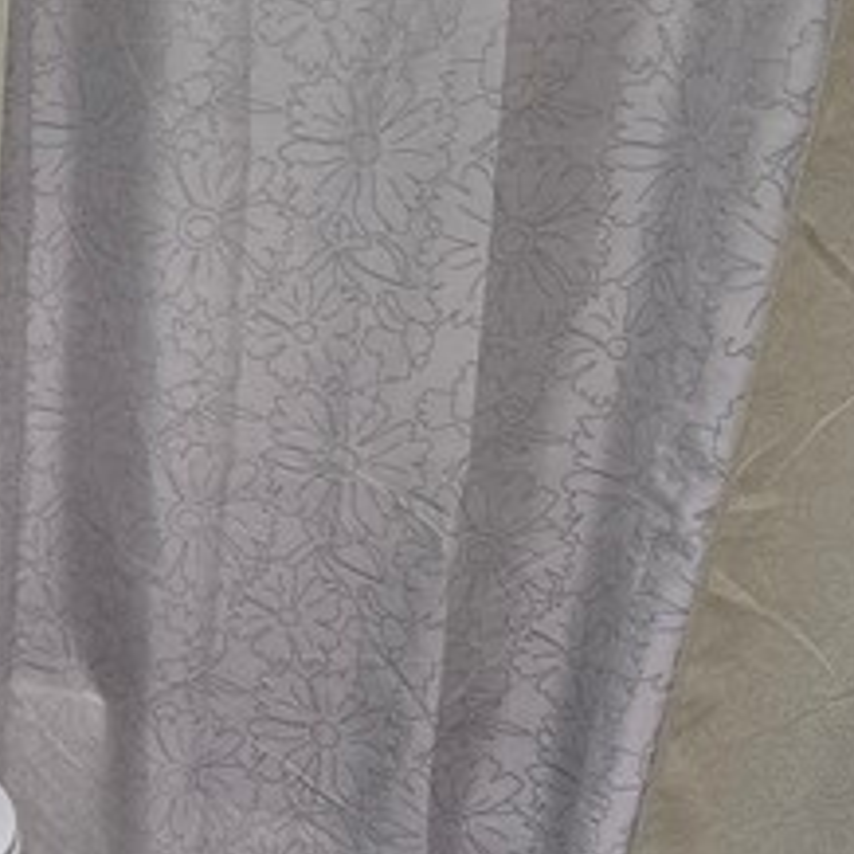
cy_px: 486
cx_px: -251
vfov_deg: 31.6
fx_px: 1507
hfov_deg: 26.8
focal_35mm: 54
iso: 200
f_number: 2.2
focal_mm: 2.2
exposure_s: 1/60
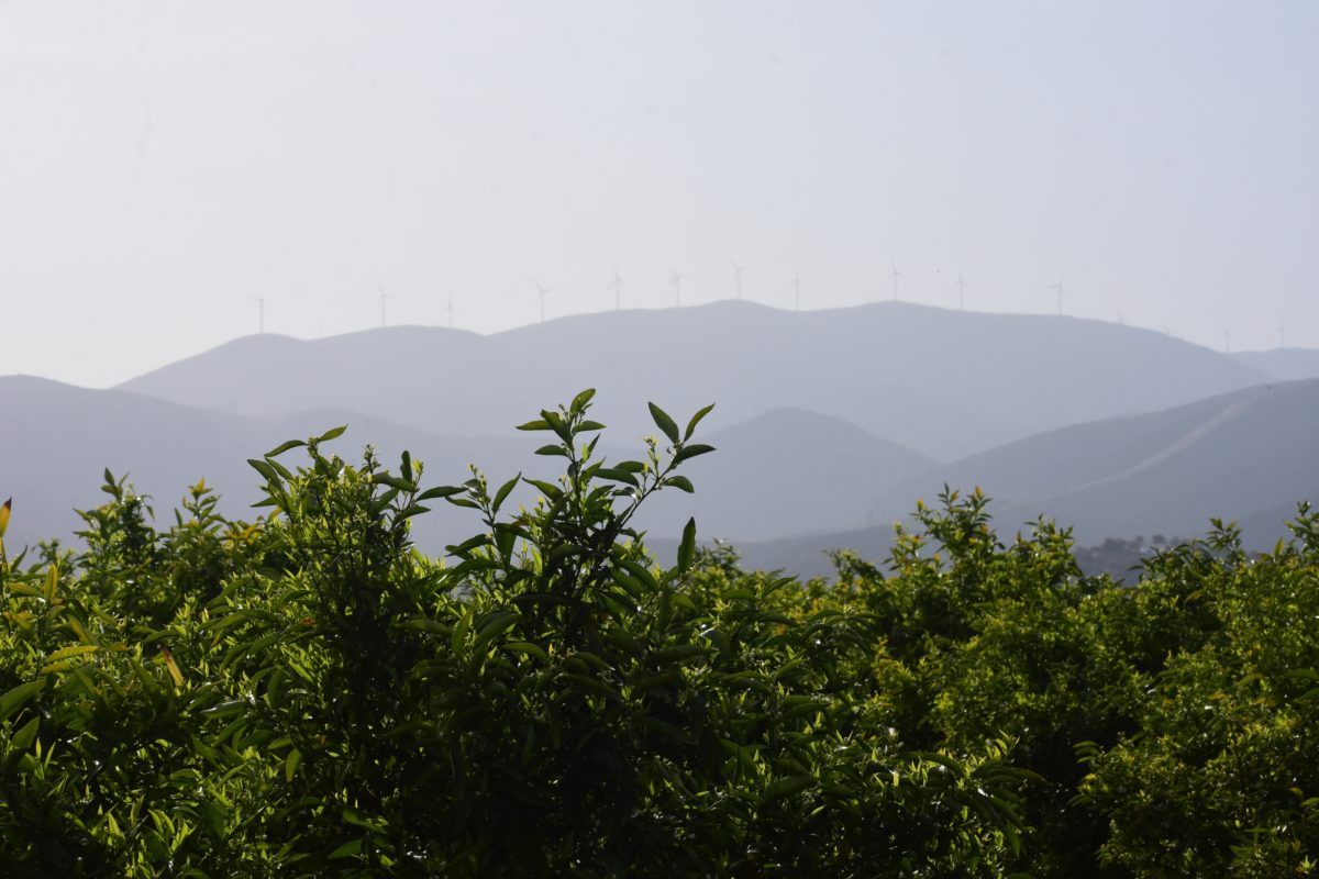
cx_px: 660
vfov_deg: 12.2
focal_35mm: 112
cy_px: 440
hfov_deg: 18.2
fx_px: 4122
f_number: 14
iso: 1000
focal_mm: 75
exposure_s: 1/2000
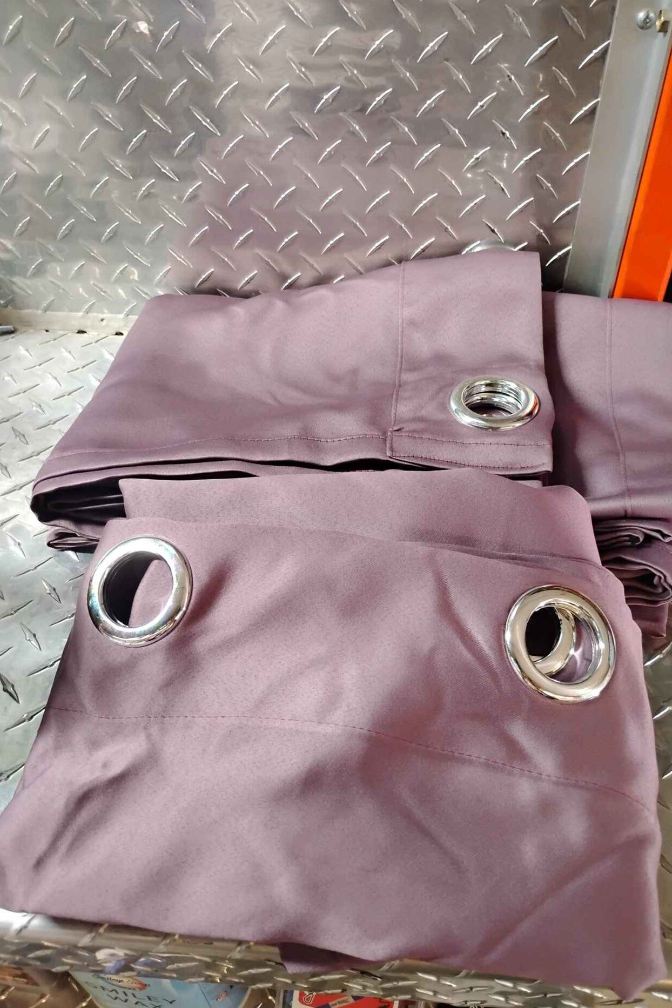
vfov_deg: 61.9
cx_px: 375
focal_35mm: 30
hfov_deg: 43.5
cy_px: 502
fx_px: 840
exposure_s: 1/40
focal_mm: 4.26
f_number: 1.8
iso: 1503
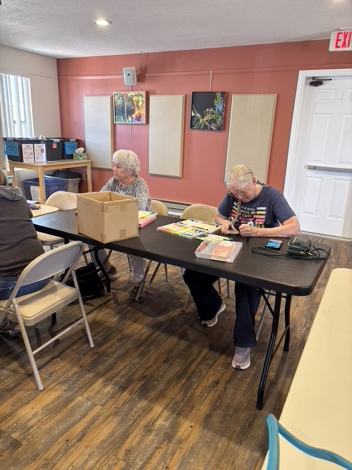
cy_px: 235
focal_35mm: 26
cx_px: 176
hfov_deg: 53.1
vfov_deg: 67.3
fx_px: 353
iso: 250
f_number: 1.6
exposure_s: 1/60
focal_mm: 5.96
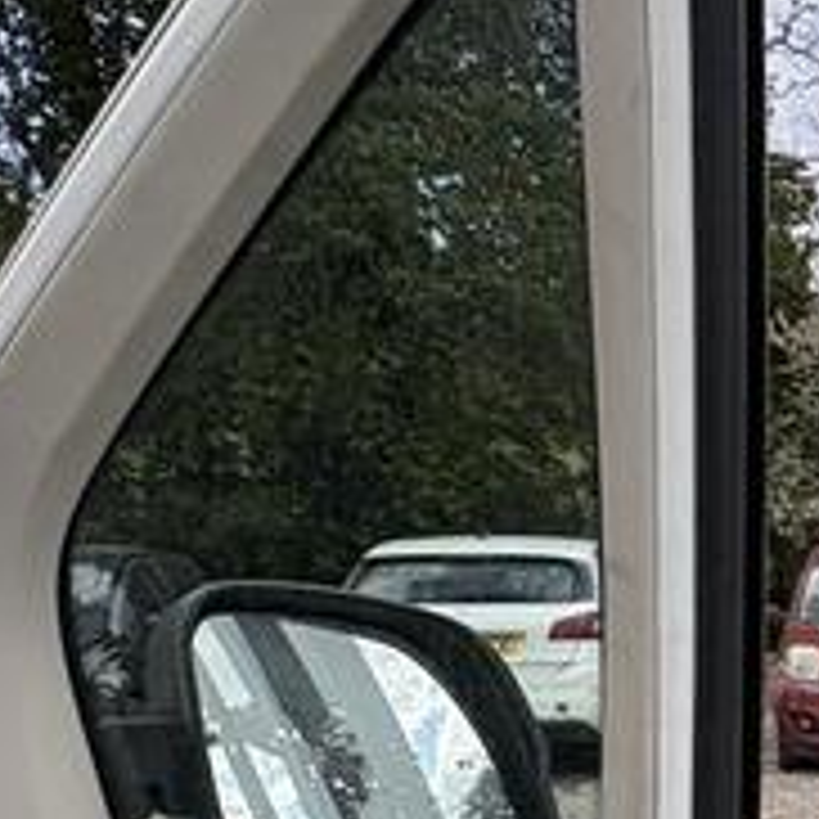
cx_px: 1390
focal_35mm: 61
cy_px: 986
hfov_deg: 21.1
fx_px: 1633
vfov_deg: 25.3
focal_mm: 2.22
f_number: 2.2
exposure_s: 1/625
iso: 40
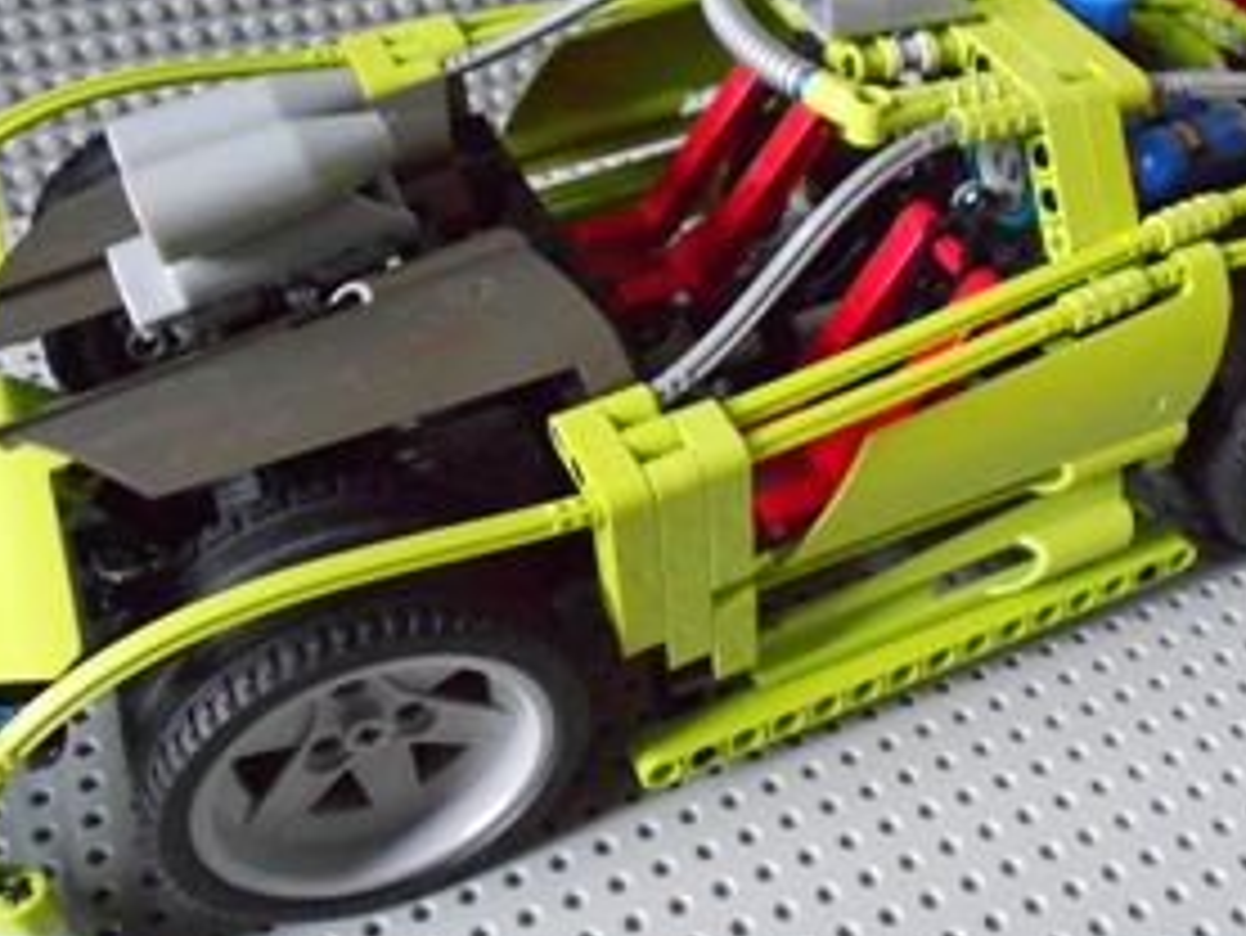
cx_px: 805
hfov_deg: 44.3
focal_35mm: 42
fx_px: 1512
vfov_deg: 34.1
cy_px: 320
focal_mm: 4.6
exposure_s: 1/60
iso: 800
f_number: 3.2
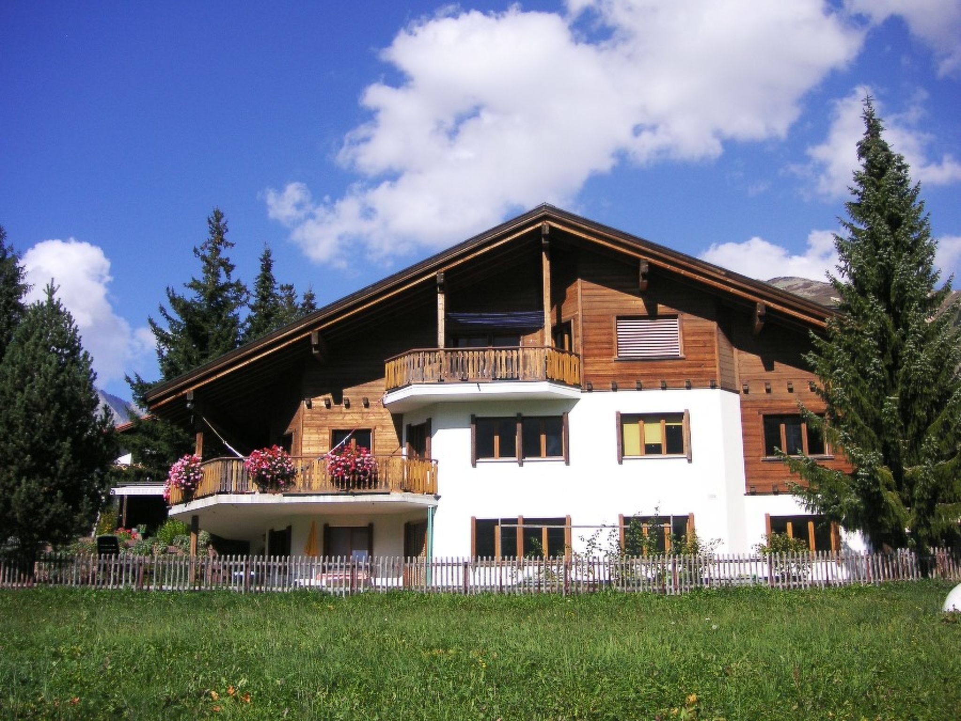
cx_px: 480
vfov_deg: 36.8
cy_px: 360
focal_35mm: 39
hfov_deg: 47.9
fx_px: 1083
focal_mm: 6.5
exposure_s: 1/180
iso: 50
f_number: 6.7
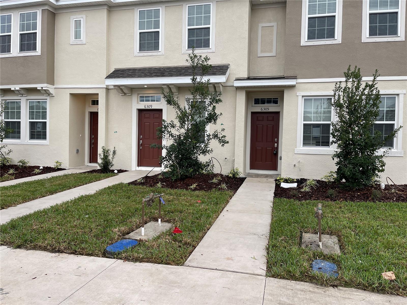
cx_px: 204
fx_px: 306
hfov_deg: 67.3
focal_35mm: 26
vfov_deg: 53.1
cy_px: 152
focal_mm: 5.1
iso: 50
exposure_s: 1/631
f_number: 1.6
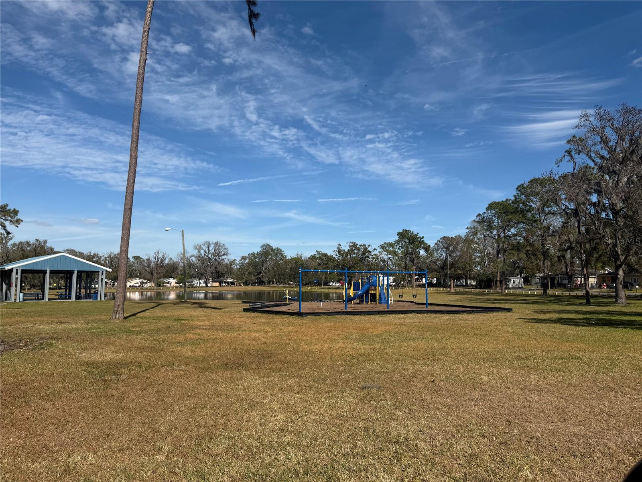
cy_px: 241
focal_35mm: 24
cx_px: 321
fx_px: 445
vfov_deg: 56.8
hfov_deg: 71.6
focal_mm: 6.76
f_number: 1.78
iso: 80
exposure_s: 1/6711
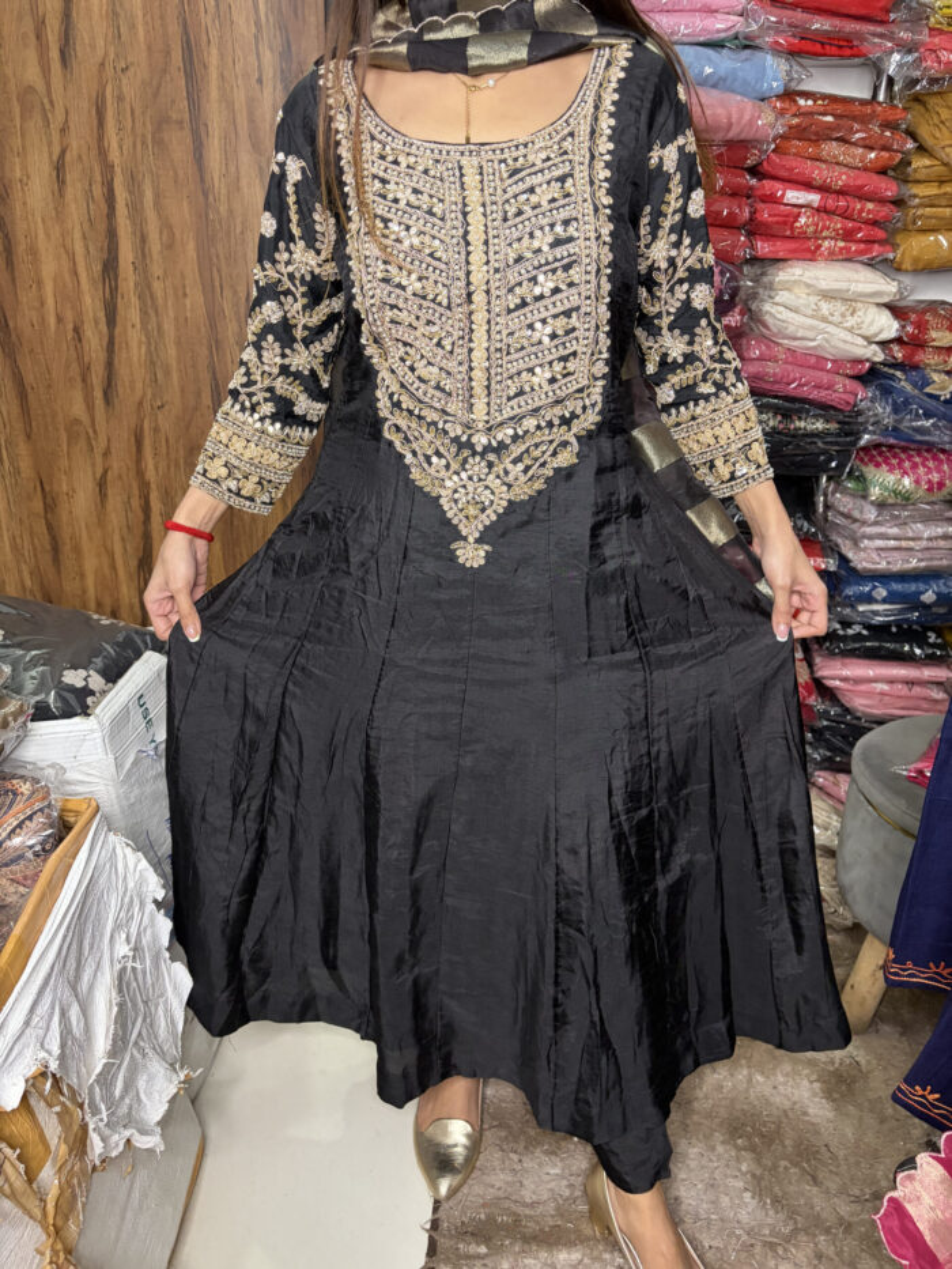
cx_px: 476
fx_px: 953
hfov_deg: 53.1
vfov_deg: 67.3
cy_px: 634
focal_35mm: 26
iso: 250
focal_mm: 5.96
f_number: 1.6
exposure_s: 1/50
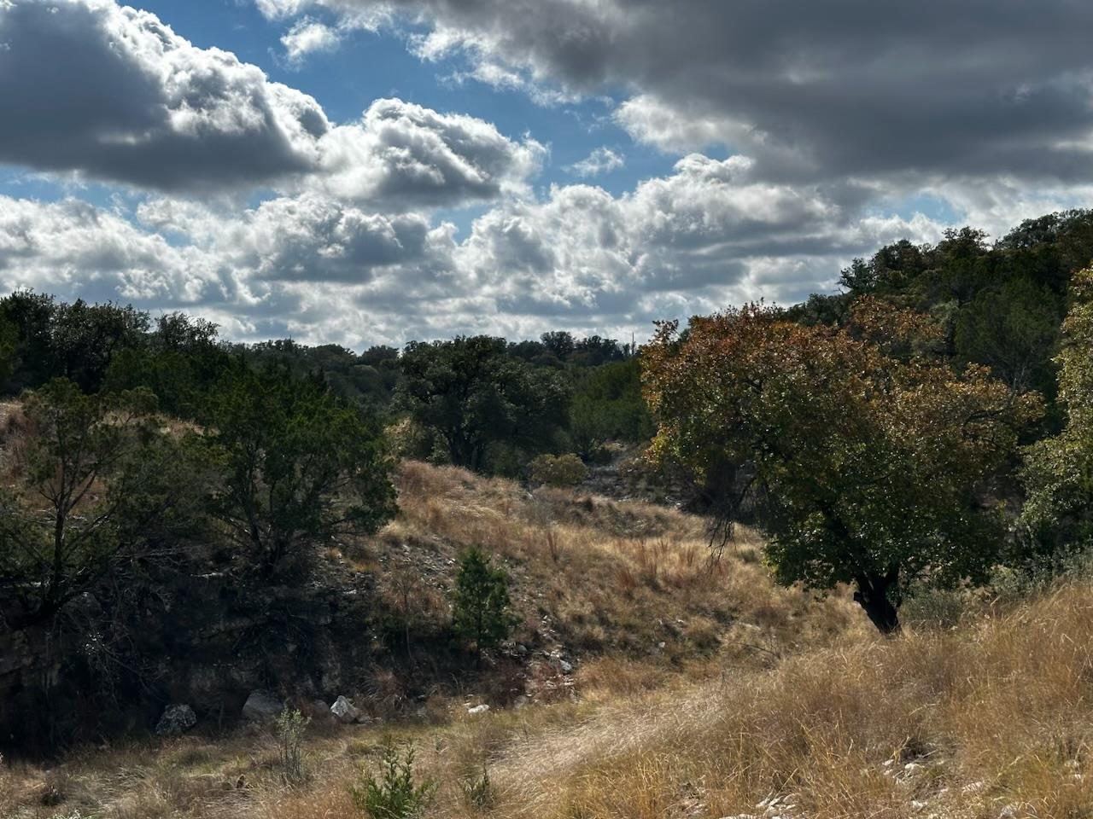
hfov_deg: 39.7
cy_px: 410
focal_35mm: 48
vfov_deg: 30.3
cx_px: 546
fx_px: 1516
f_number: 1.78
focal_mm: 6.86
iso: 64
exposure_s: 1/9804
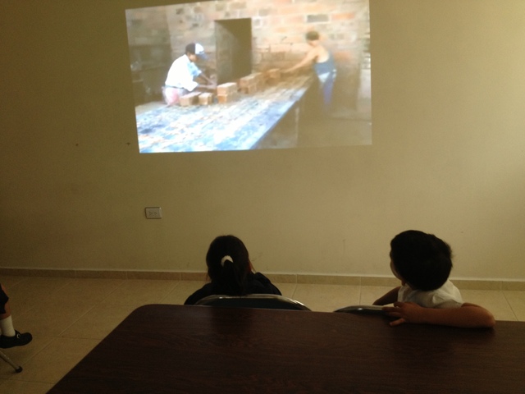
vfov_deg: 40.7
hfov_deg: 52.6
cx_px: 262
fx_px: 531
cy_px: 197
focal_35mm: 35
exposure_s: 1/20
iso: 125
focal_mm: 4.28
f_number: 2.4
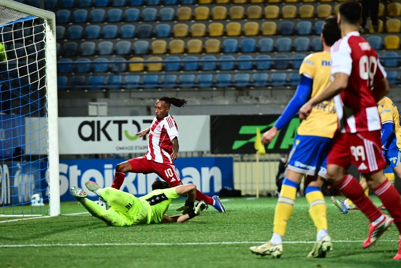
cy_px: 134
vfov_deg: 6.9
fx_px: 2228
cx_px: 200
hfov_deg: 10.3
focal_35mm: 200
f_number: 3.2
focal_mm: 200
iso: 3200
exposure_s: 1/1000
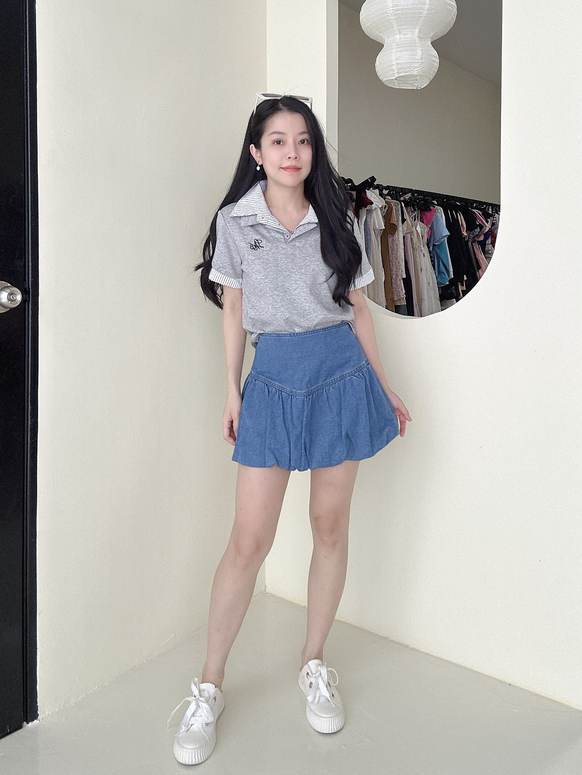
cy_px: 388
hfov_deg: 58.9
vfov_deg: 73.9
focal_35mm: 23
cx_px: 291
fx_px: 516
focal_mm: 2.69
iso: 80
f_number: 1.9
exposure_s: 1/88
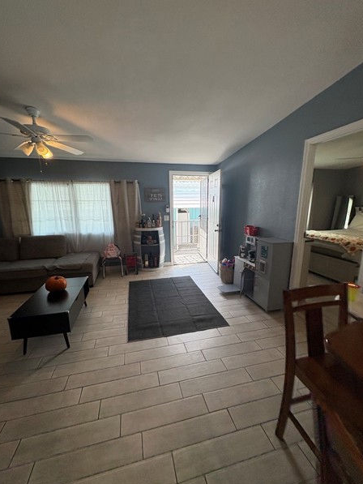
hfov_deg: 81.8
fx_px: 210
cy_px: 246
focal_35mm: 15
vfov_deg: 98.1
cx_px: 183
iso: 100
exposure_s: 1/131
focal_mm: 2.22
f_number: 2.2
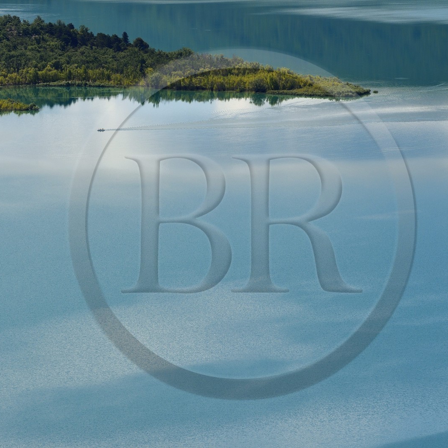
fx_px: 3748
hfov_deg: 6.8
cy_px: 224
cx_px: 240
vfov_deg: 6.8
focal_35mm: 256
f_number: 18
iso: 200
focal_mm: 200
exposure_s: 1/250
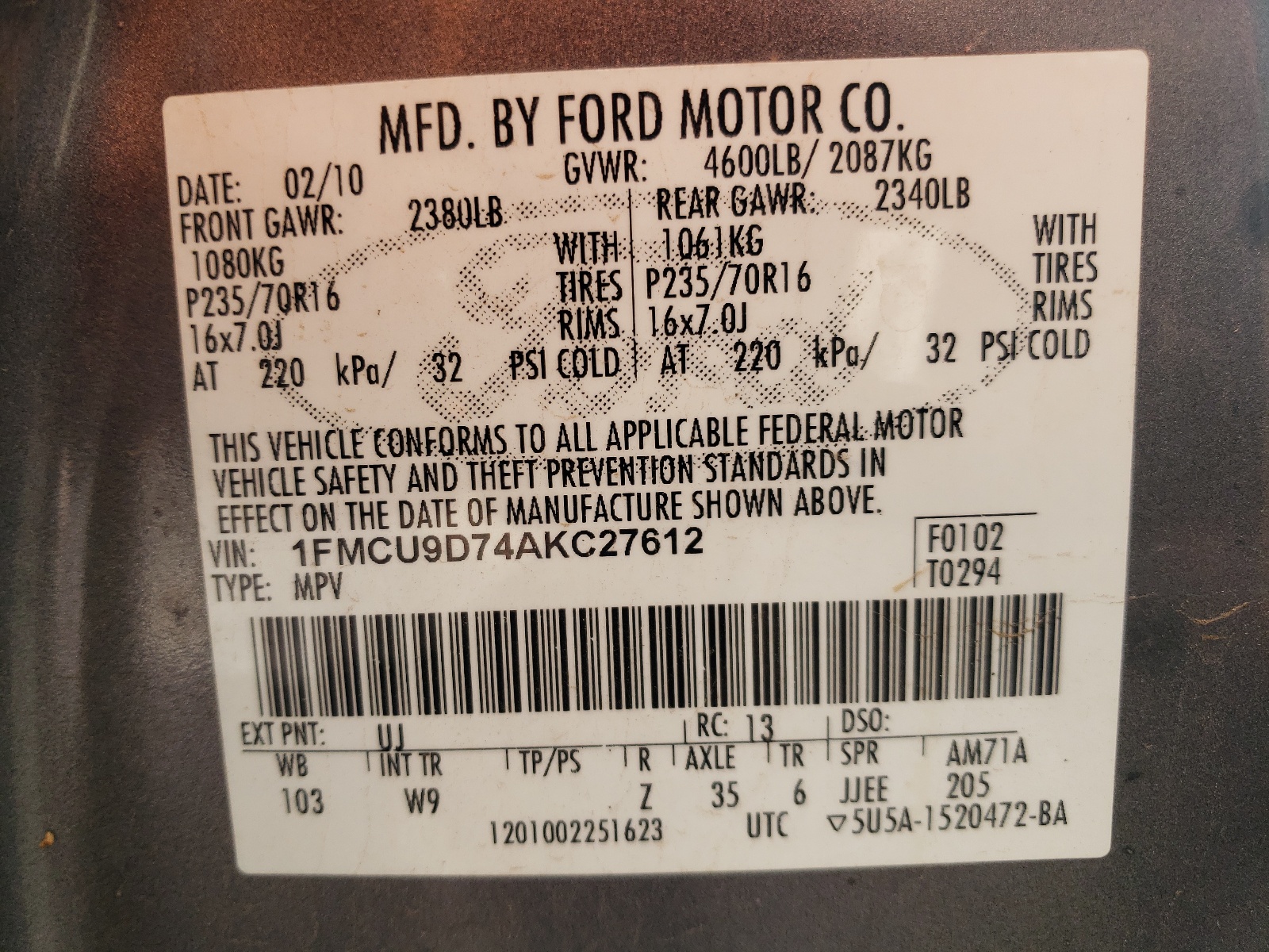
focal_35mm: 26
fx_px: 953
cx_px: 634
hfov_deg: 67.3
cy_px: 476
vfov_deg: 53.1
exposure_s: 1/400
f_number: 1.5
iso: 50
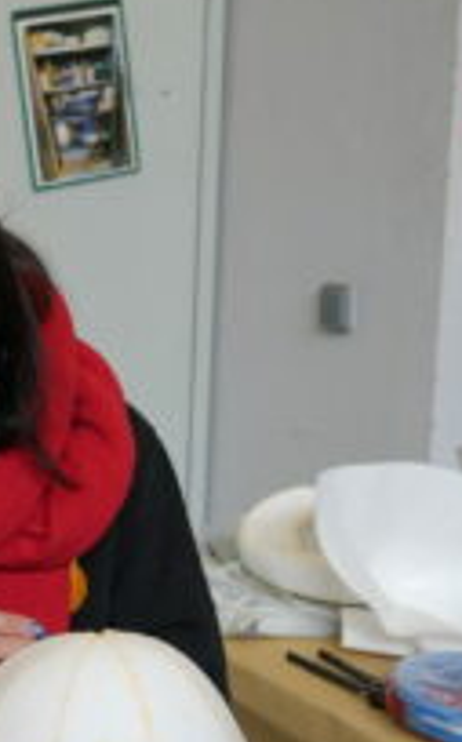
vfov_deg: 22.4
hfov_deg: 14.0
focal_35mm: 91
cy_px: 615
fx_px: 1842
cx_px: -36
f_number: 4
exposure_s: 1/160
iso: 800
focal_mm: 30.4
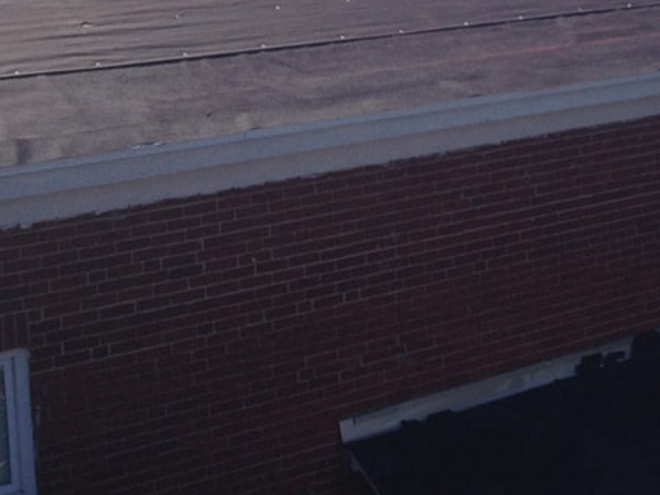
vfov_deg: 13.2
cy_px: -120
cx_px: 798
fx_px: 2078
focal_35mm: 109
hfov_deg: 17.2
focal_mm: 4.28
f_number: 2.4
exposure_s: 1/1783
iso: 50
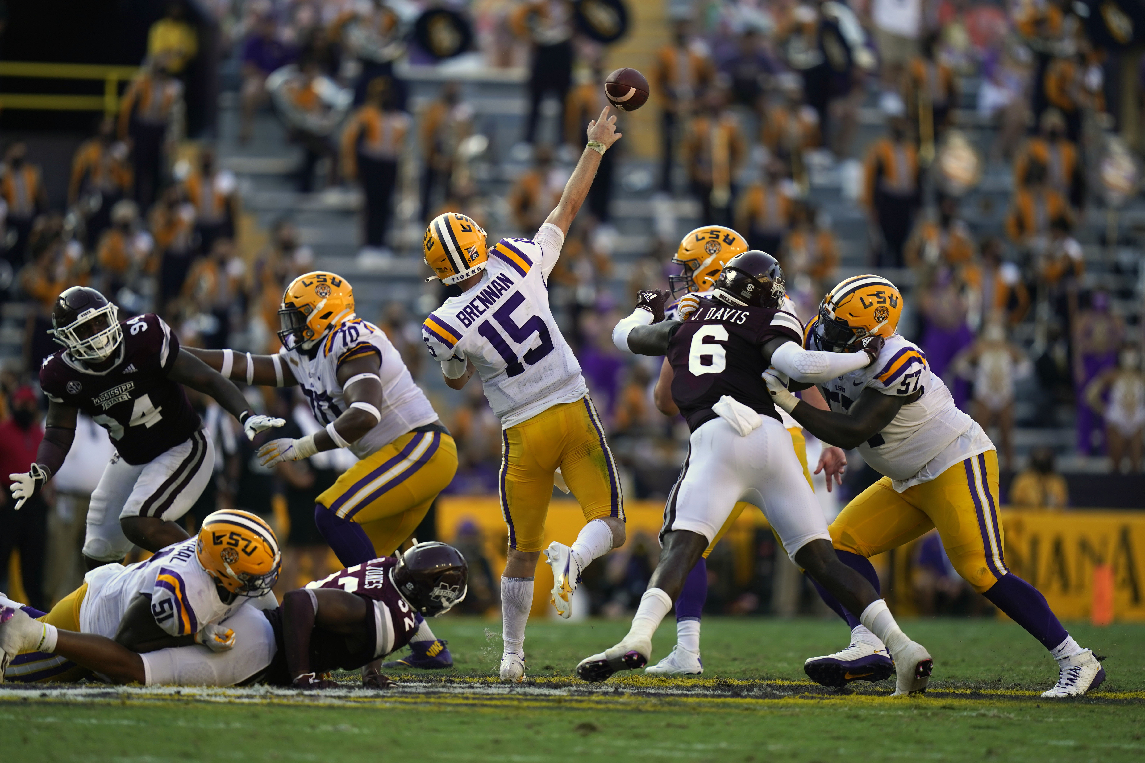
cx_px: 572
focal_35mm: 400
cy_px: 382
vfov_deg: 3.4
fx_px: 12721
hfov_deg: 5.2
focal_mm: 400
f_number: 2.8
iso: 320
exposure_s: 1/2000
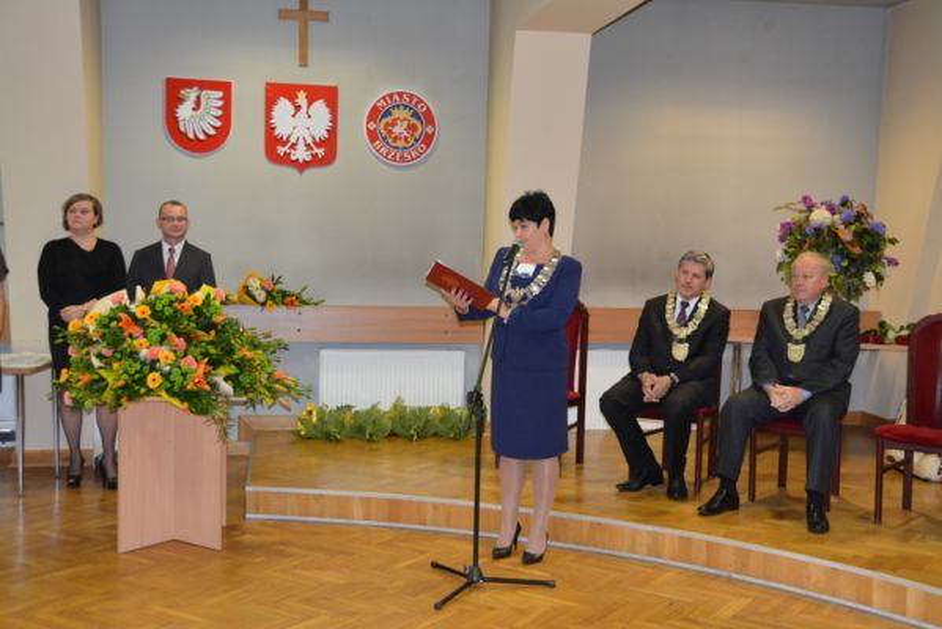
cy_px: 314
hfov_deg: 46.4
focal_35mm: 42
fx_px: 1099
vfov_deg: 31.9
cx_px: 471
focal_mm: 28
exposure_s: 1/60
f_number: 4
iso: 1250
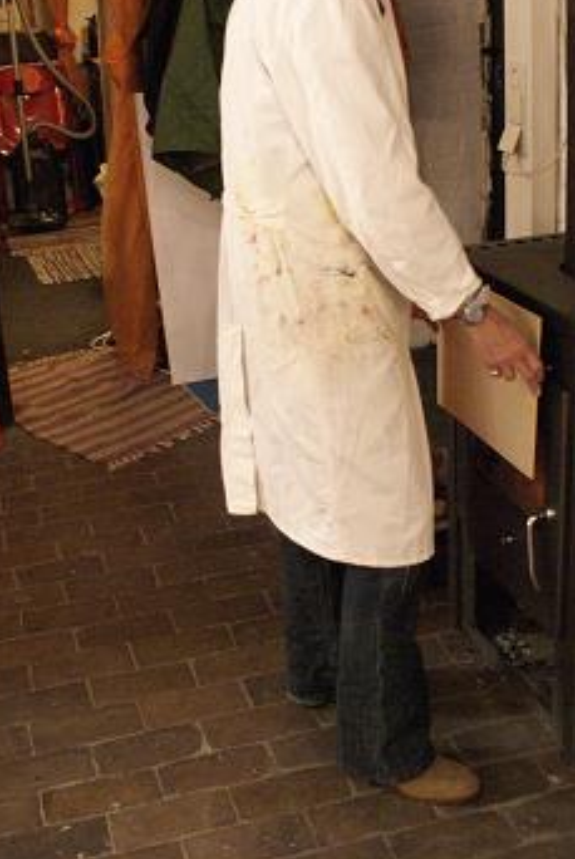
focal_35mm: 51
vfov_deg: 38.0
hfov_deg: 26.5
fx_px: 1218
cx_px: 343
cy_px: 230
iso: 1600
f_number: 4
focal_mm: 20
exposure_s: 1/25
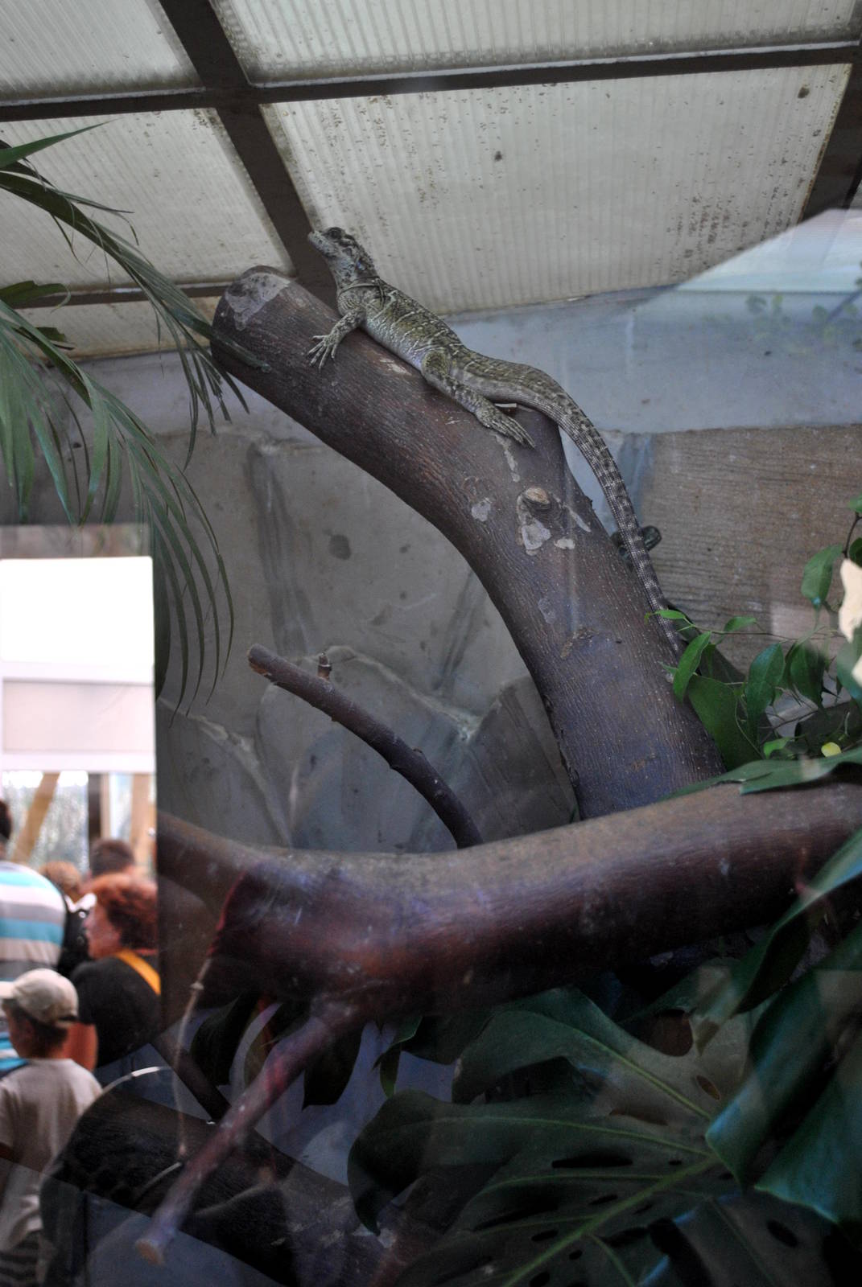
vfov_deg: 38.8
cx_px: 431
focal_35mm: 51
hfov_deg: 26.6
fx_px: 1826
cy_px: 644
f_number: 5
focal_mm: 34
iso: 320
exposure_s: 1/30
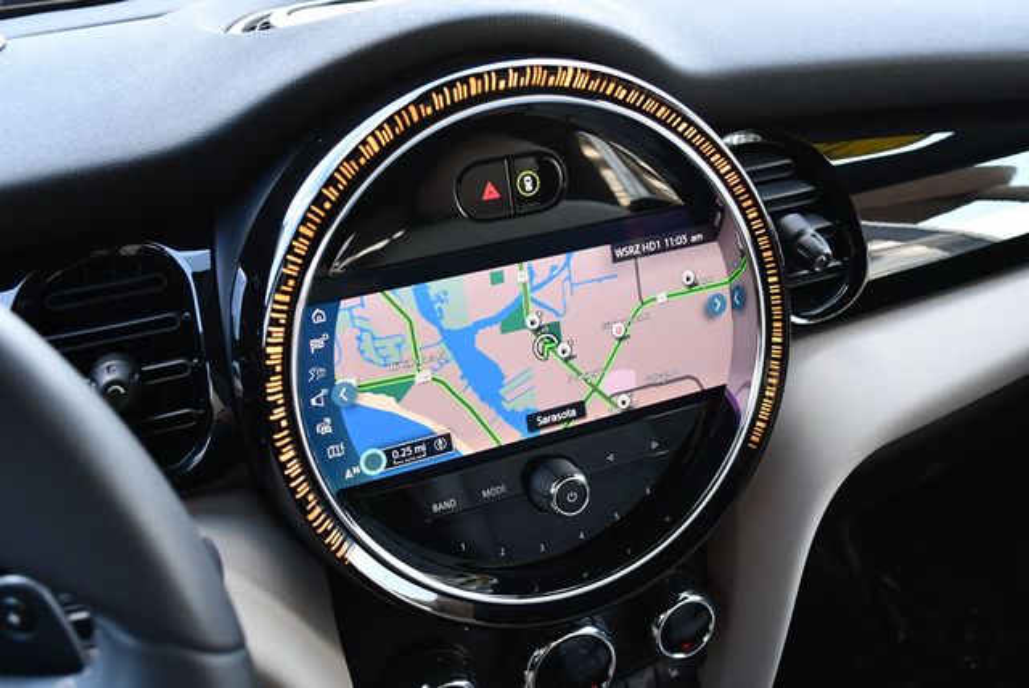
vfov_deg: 36.9
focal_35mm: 36
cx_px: 514
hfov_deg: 53.1
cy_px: 344
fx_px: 1030
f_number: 3.5
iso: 800
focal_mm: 18
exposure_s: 1/250
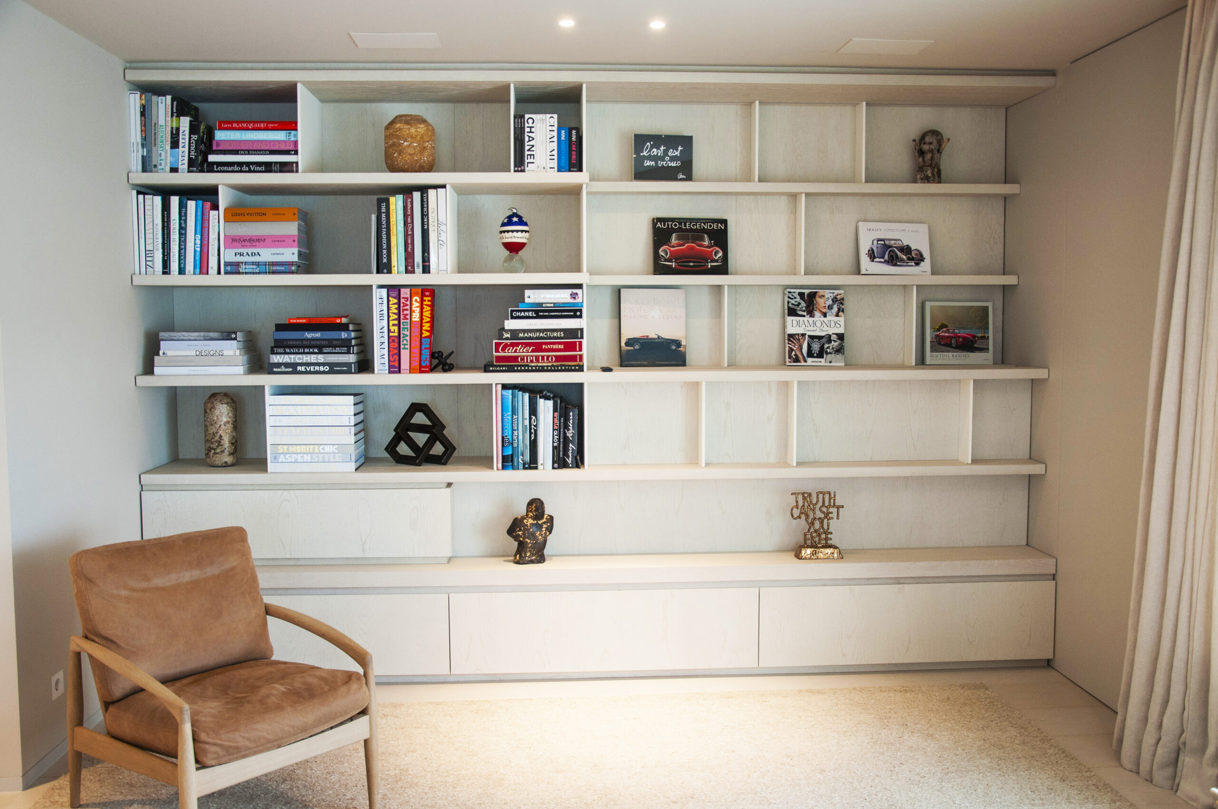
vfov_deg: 41.6
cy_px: 404
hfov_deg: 59.6
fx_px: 1064
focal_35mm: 32
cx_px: 609
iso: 400
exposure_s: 1/50
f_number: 3.8
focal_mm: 21
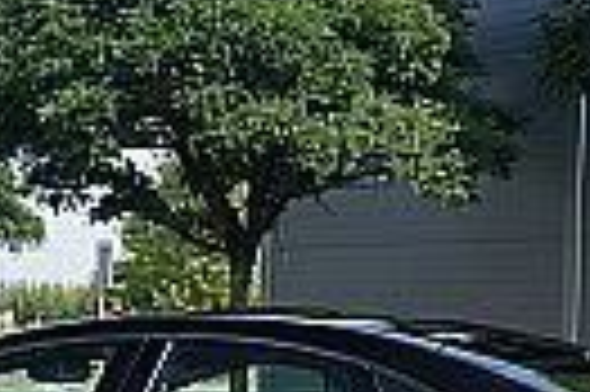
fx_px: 1948
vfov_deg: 11.2
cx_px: 239
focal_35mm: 119
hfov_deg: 17.2
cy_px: 527
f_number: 4.5
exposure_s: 1/125
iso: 100
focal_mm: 26
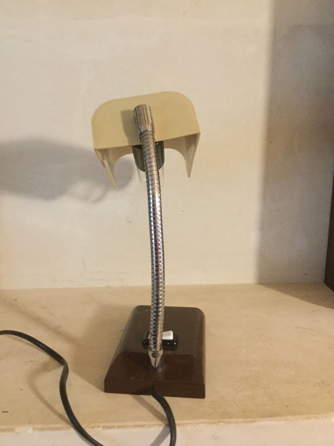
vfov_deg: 58.4
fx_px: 399
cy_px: 223
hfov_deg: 45.4
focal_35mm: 31
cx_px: 167
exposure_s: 1/17
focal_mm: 3.3
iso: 400
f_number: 2.4
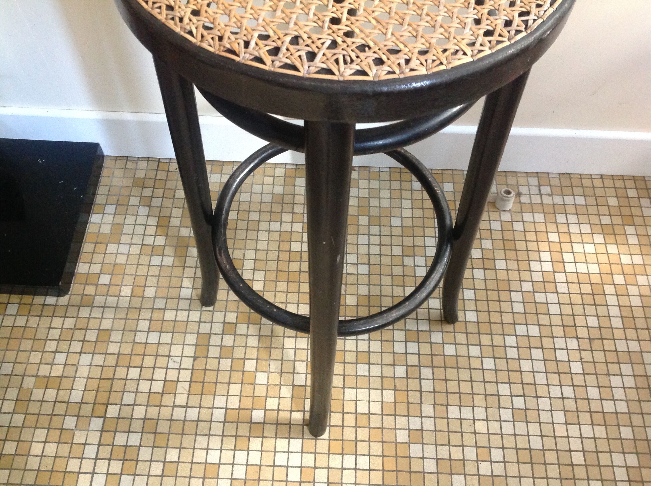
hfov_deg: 52.7
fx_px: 657
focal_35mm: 35
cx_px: 326
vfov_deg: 40.6
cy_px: 243
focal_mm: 4.28
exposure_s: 1/15
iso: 320
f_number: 2.4
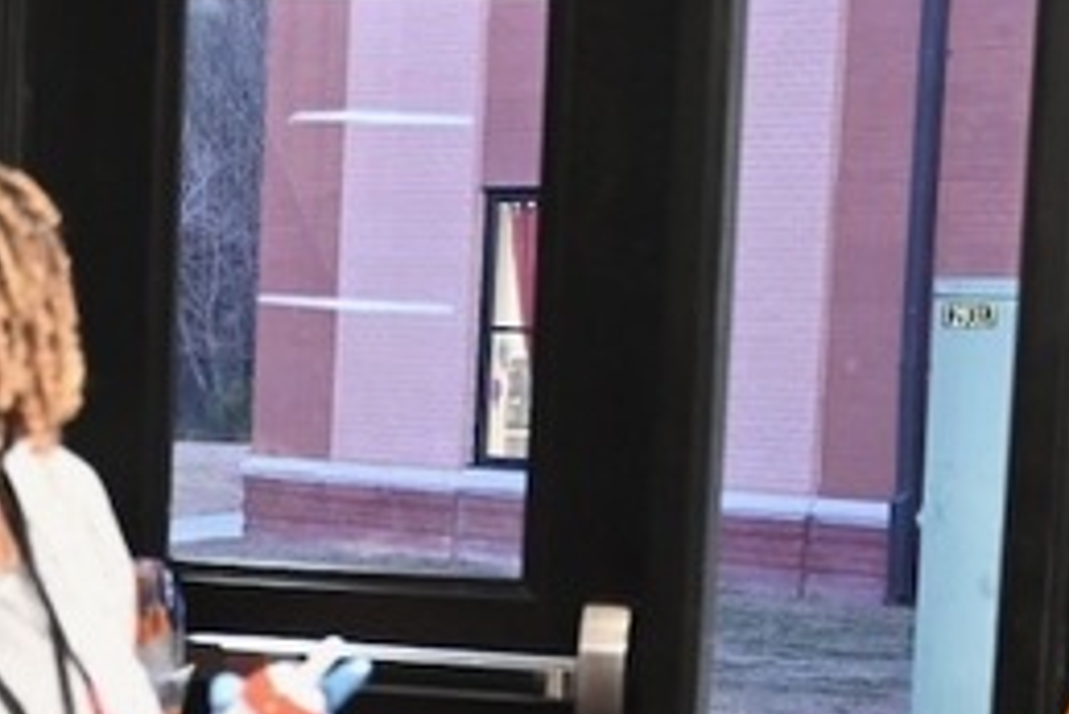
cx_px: 194
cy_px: 1193
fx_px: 4694
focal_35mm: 158
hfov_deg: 12.9
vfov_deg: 8.4
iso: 5000
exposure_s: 1/60
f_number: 4
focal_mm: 40
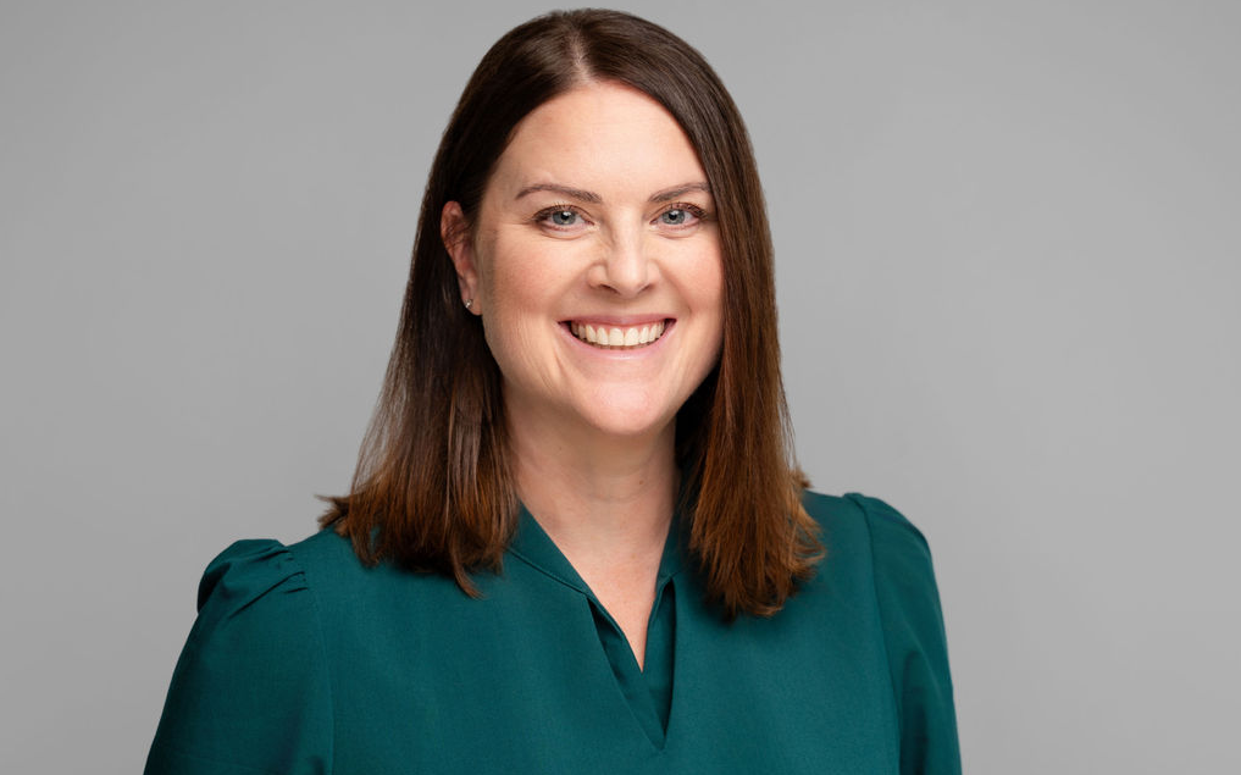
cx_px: 620
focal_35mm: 77
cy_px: 384
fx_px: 2604
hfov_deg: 26.8
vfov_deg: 16.9
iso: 50
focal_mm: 75
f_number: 5
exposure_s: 1/200
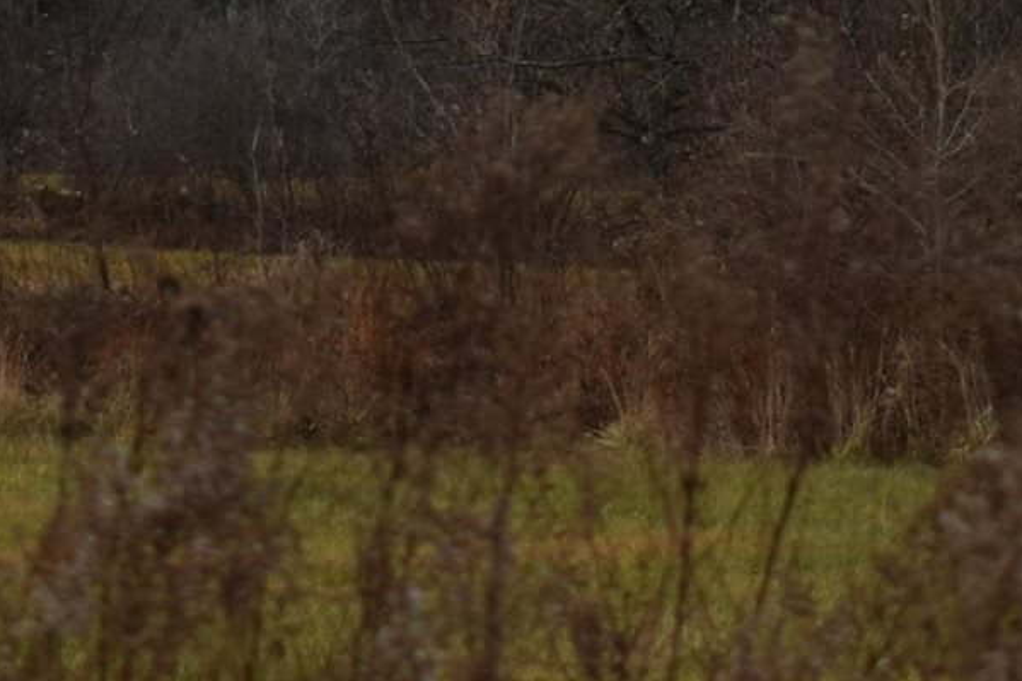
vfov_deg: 3.4
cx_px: 293
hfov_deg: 5.2
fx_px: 11352
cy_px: -655
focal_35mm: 400
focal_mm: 52
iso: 100
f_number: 6.3
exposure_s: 1/160
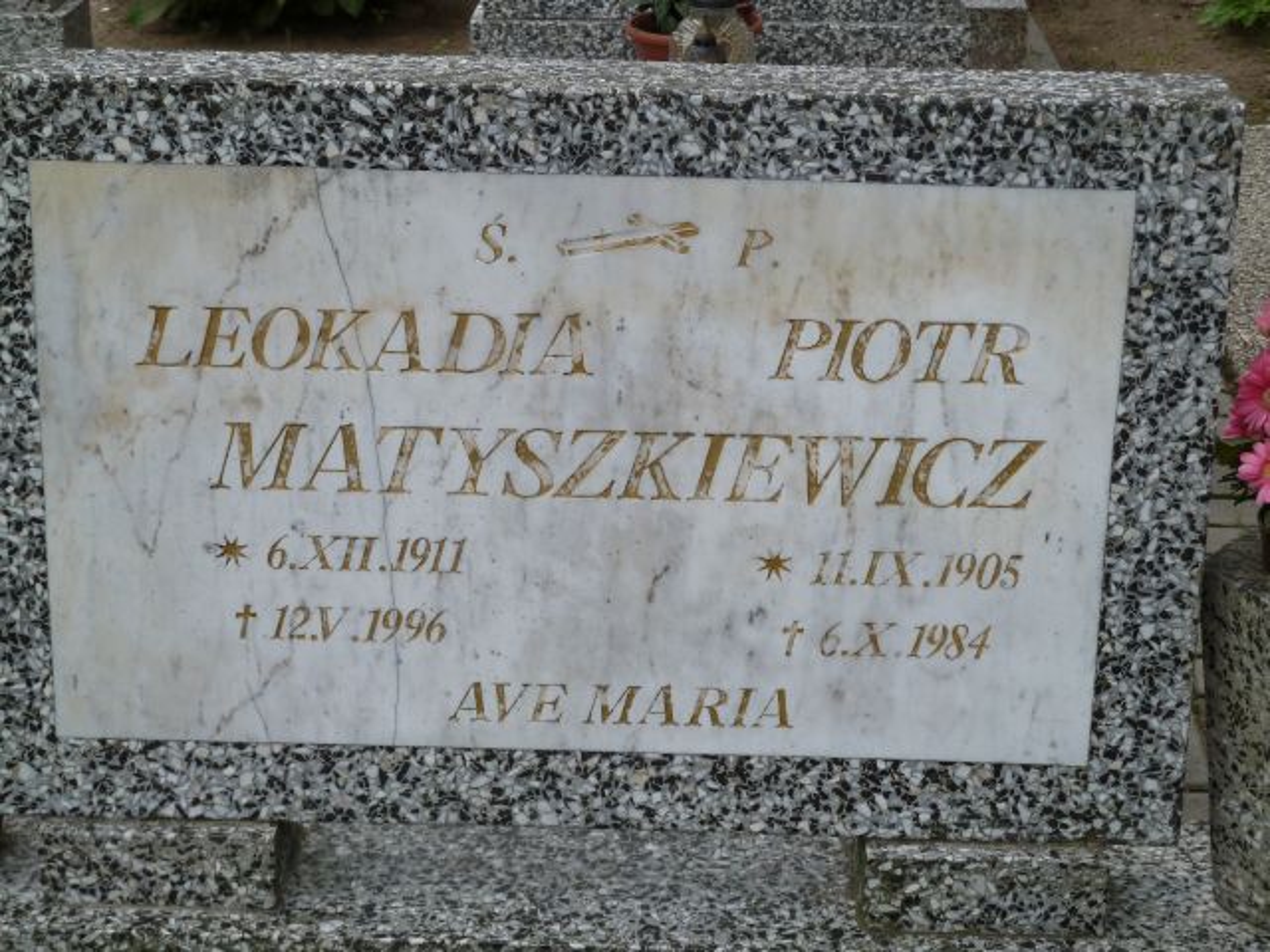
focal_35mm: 78
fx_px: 2862
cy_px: 476
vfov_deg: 18.9
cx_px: 635
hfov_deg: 25.0
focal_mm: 12.8
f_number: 4.2
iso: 80
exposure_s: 1/250
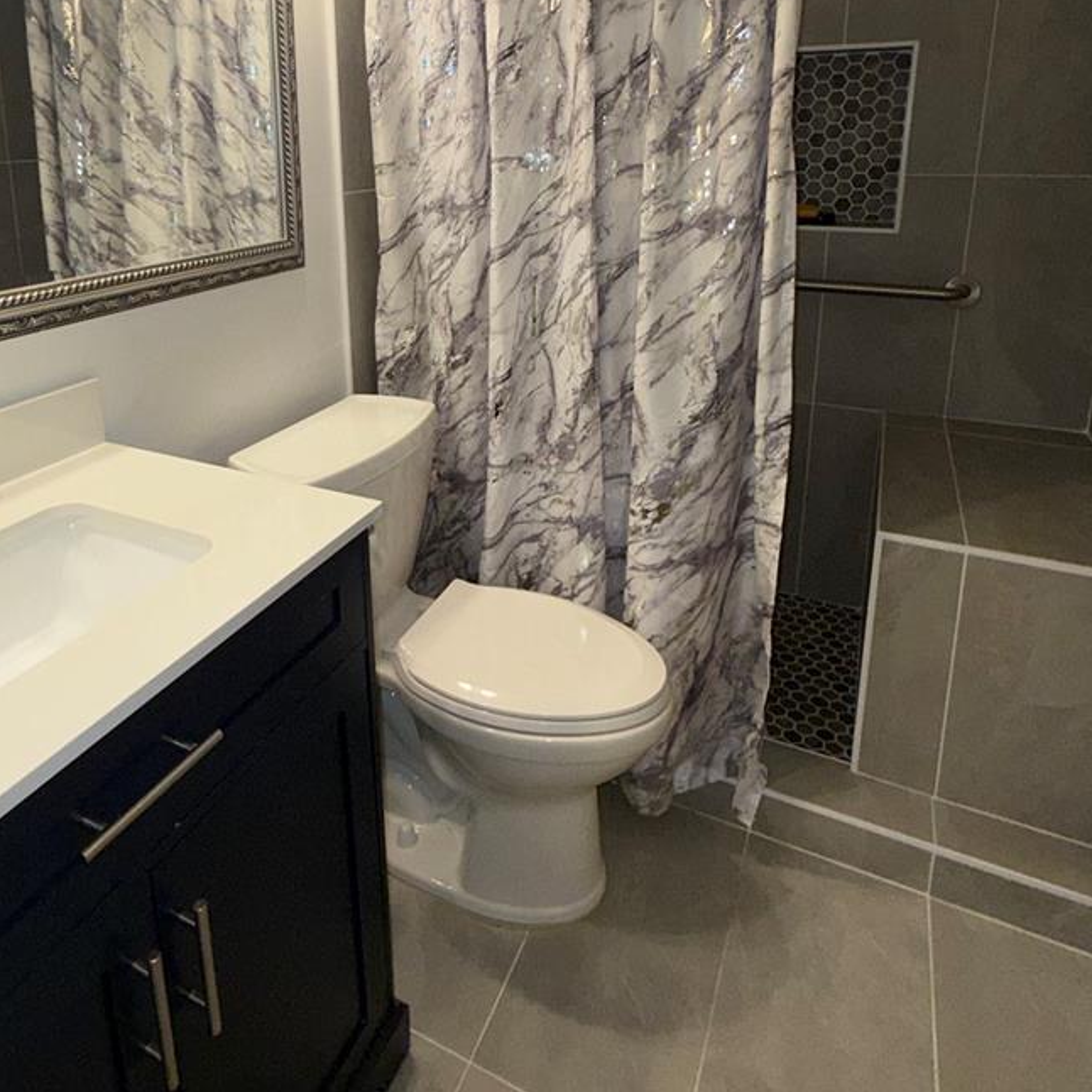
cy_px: 323
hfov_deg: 66.9
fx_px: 821
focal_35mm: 23
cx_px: 460
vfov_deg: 64.6
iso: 64
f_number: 2.2
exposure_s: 1/122
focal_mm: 2.22
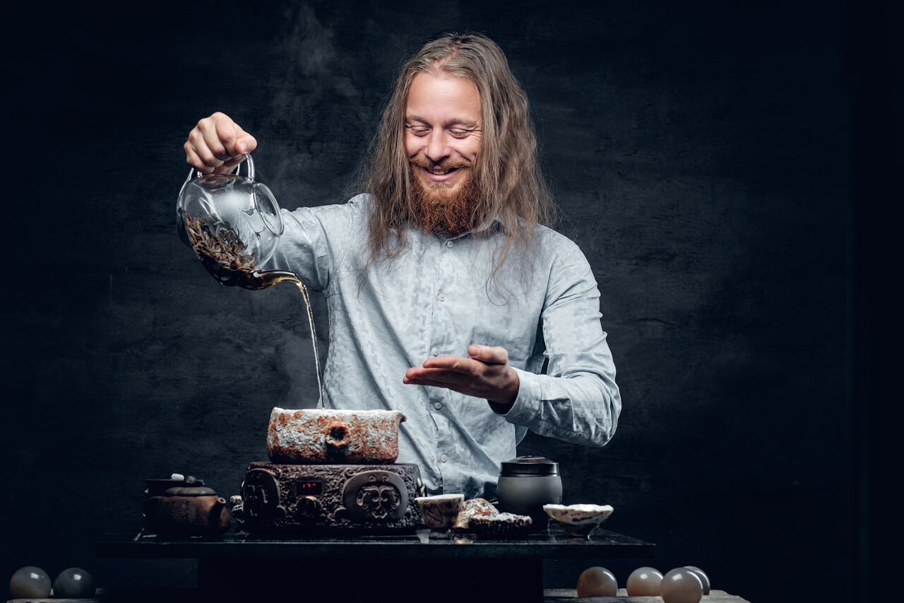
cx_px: 452
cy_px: 302
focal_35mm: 84
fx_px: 2109
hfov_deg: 24.2
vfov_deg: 16.3
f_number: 5.6
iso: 320
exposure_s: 1/180
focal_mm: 56
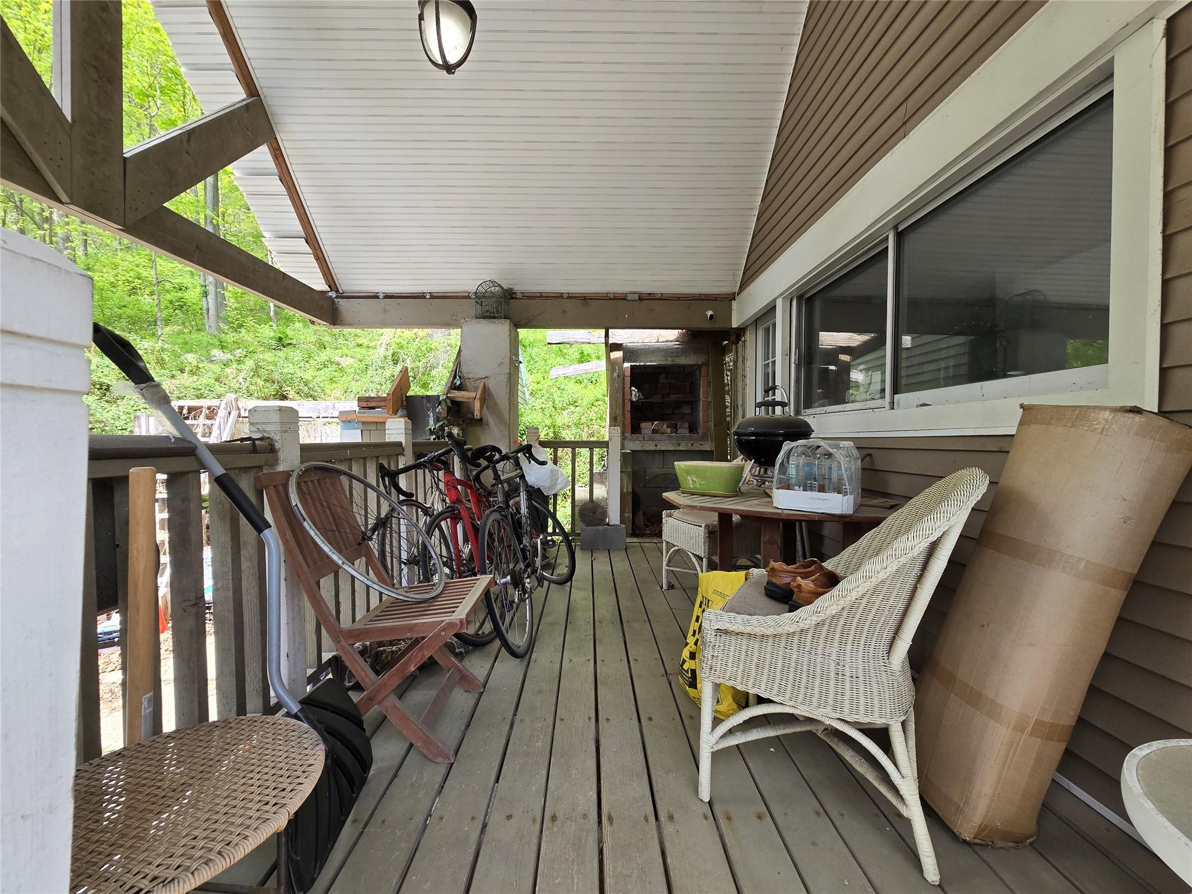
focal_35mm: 13
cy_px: 447
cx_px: 596
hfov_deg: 106.2
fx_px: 448
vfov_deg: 89.9
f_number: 2.2
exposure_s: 1/215
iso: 50
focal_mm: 2.2
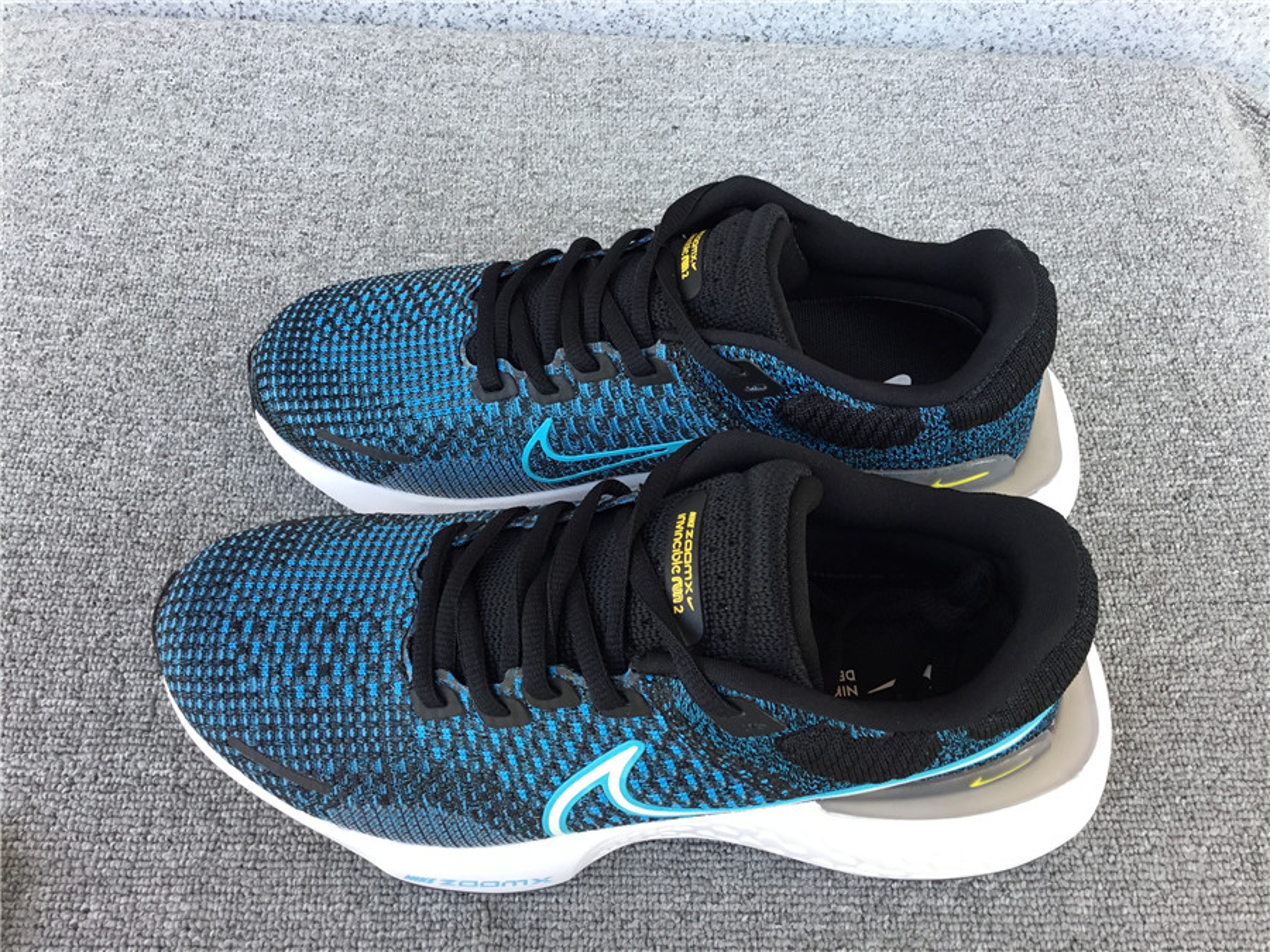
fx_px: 1137
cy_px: 476
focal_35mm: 31
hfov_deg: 58.4
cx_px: 635
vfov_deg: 45.4
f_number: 2.4
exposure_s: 1/100
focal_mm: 3.3
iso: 40
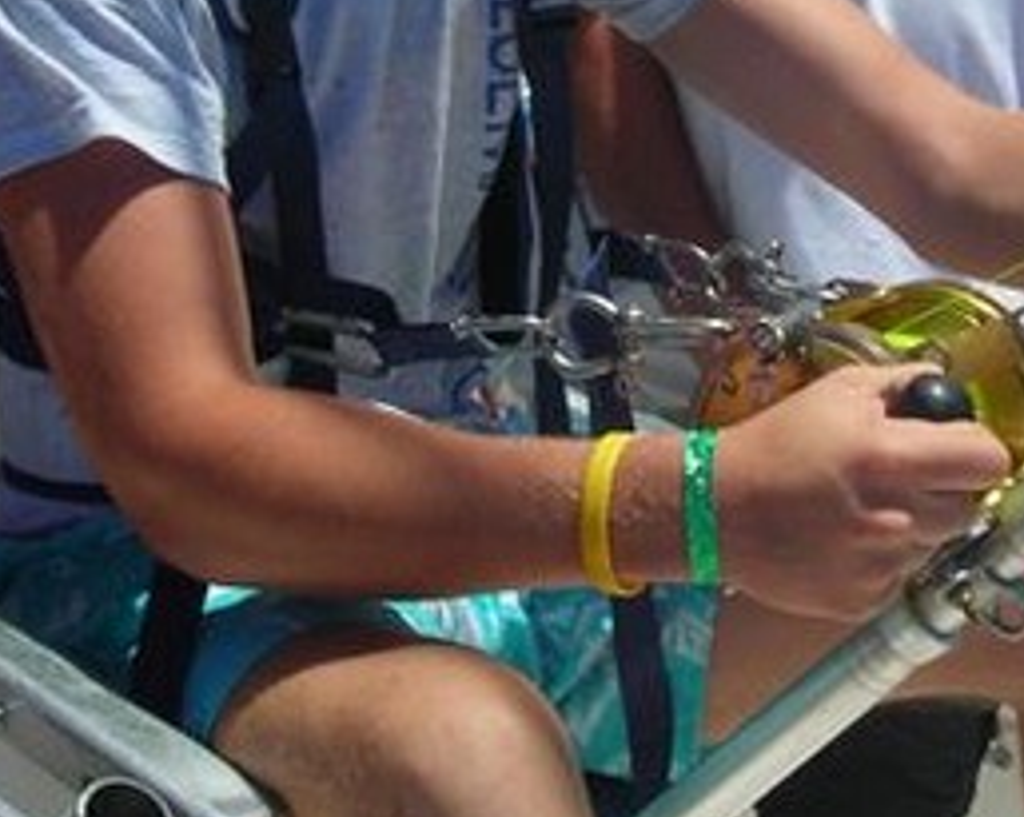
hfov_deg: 20.9
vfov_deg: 16.7
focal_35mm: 91
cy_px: 151
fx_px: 2755
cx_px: 789
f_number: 6.4
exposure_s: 1/275
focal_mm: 6.3
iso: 50
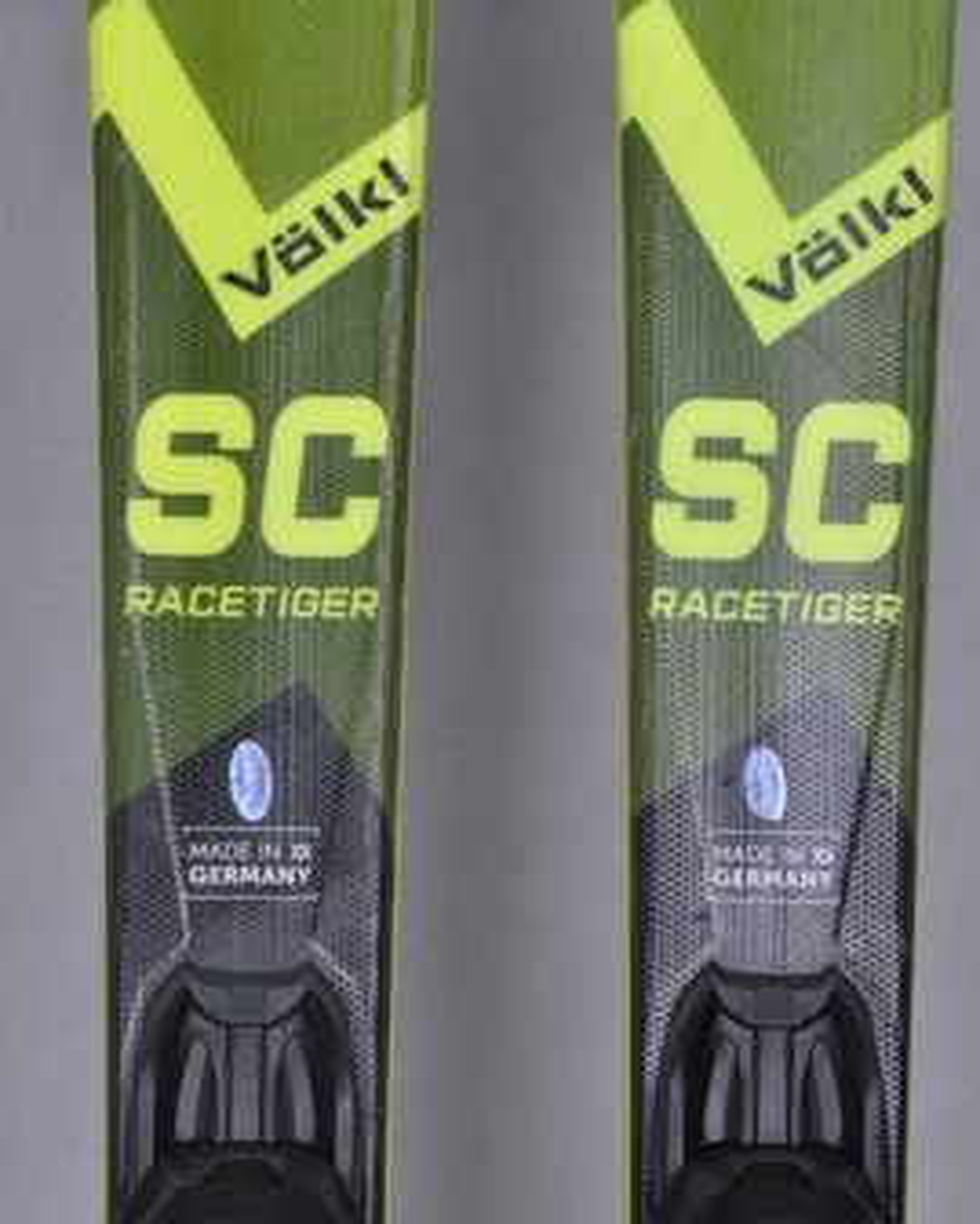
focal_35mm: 198
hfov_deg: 7.8
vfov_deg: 9.8
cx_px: 516
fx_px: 7162
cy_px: 790
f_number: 9.5
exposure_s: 1/125
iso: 3200
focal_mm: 105
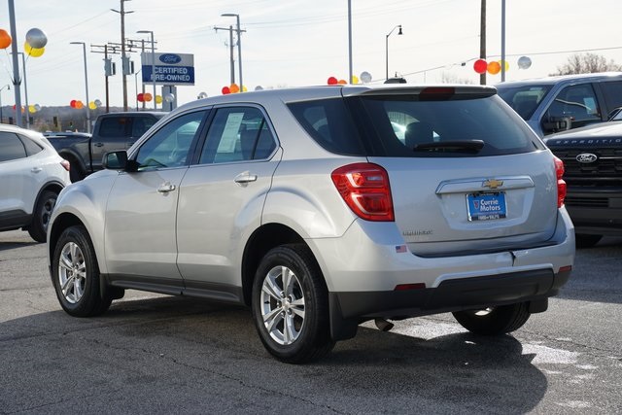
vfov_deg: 19.5
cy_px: 208
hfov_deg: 28.8
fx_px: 1210
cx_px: 311
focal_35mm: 70
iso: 100
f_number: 11
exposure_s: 1/160
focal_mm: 70
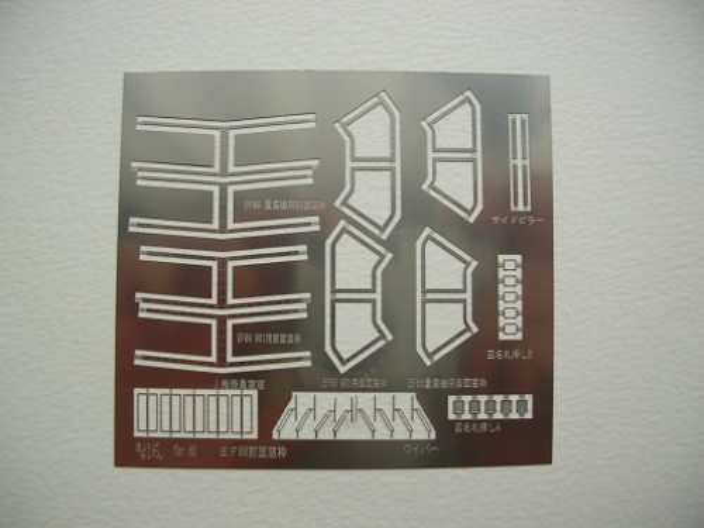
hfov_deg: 52.6
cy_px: 264
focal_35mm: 35
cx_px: 352
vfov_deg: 40.7
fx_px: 712
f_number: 2.8
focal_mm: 5.8
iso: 50
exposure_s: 1/100
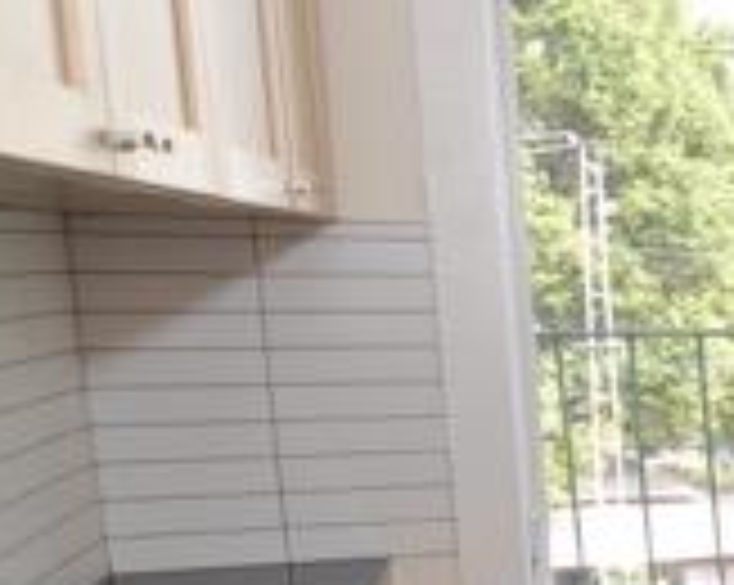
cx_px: 1432
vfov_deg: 24.3
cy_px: 520
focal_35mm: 61
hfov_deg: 19.5
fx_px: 1320
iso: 400
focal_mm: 11
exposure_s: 1/100
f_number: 5
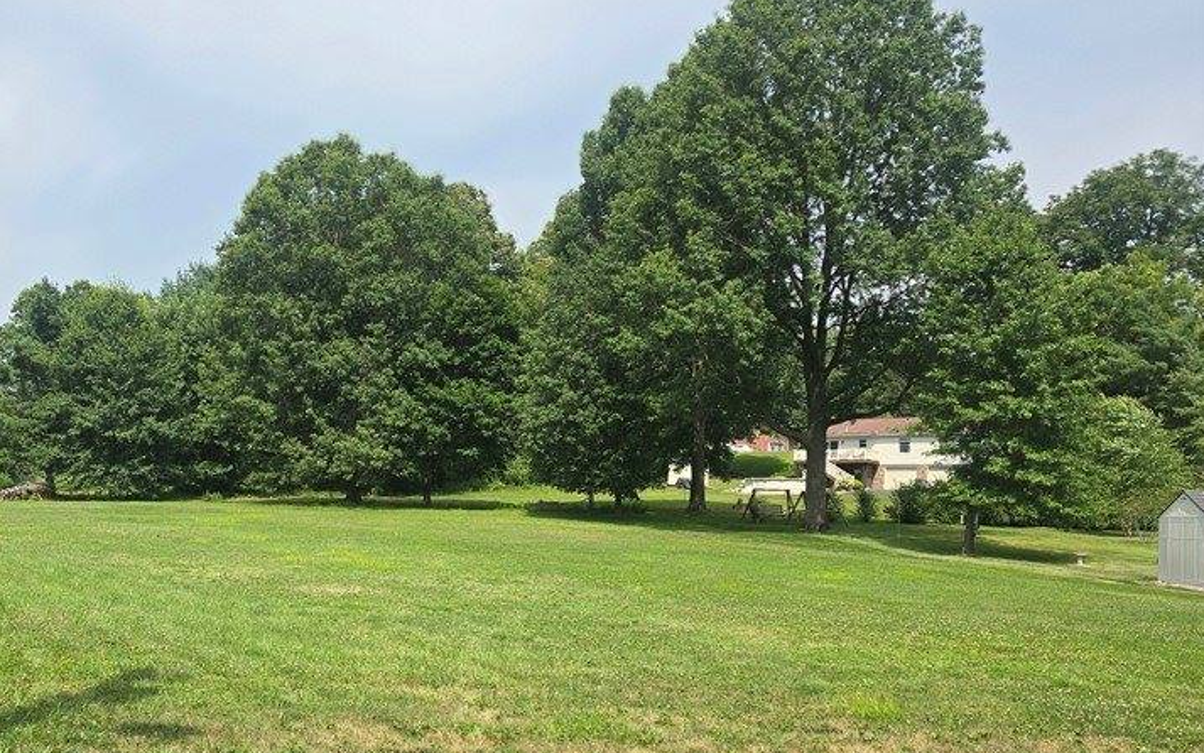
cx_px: 350
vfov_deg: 35.9
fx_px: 1149
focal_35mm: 35
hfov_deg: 53.6
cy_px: 507
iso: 12
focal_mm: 6.3
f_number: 1.7
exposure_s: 1/836
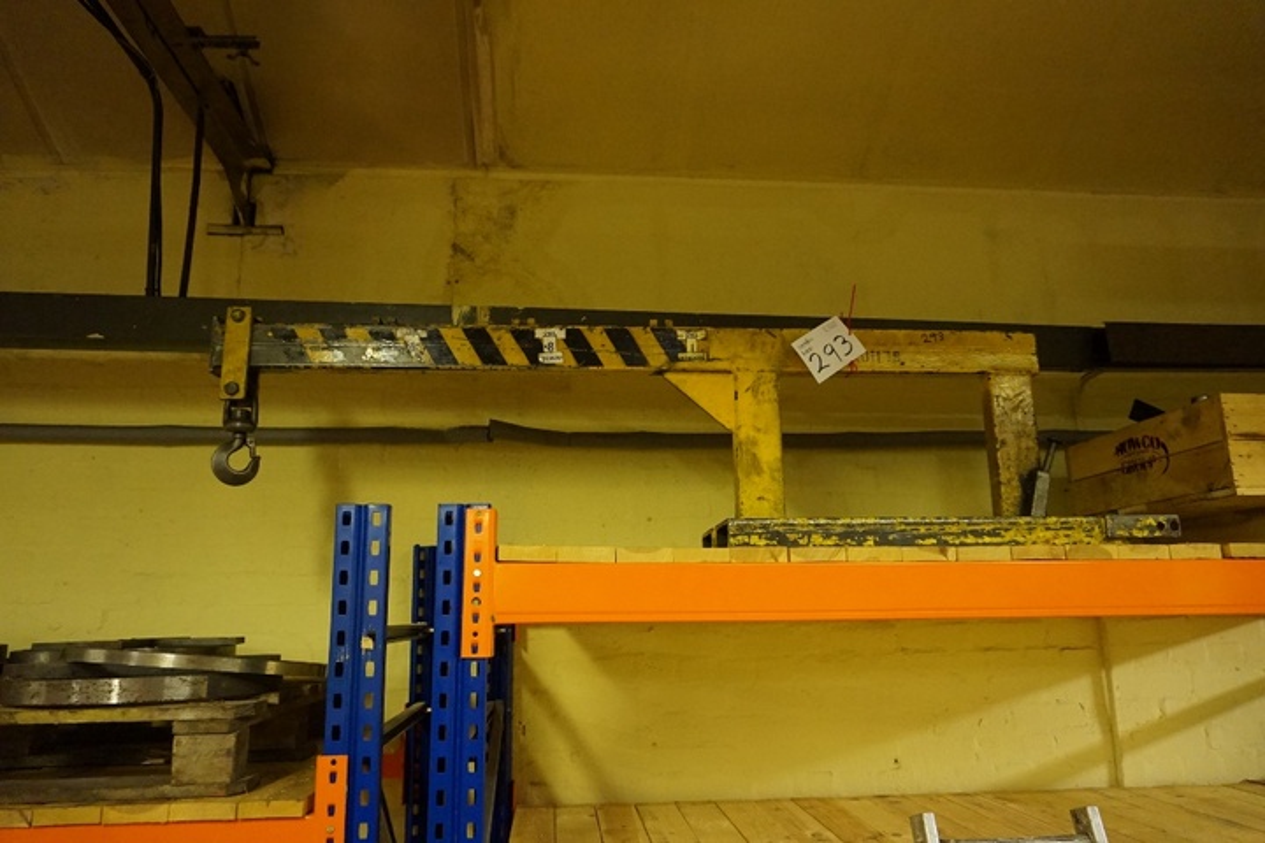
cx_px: 632
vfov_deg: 53.1
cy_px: 422
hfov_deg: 73.7
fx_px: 843
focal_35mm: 24
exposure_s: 1/80
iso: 3200
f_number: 3.5
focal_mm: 16
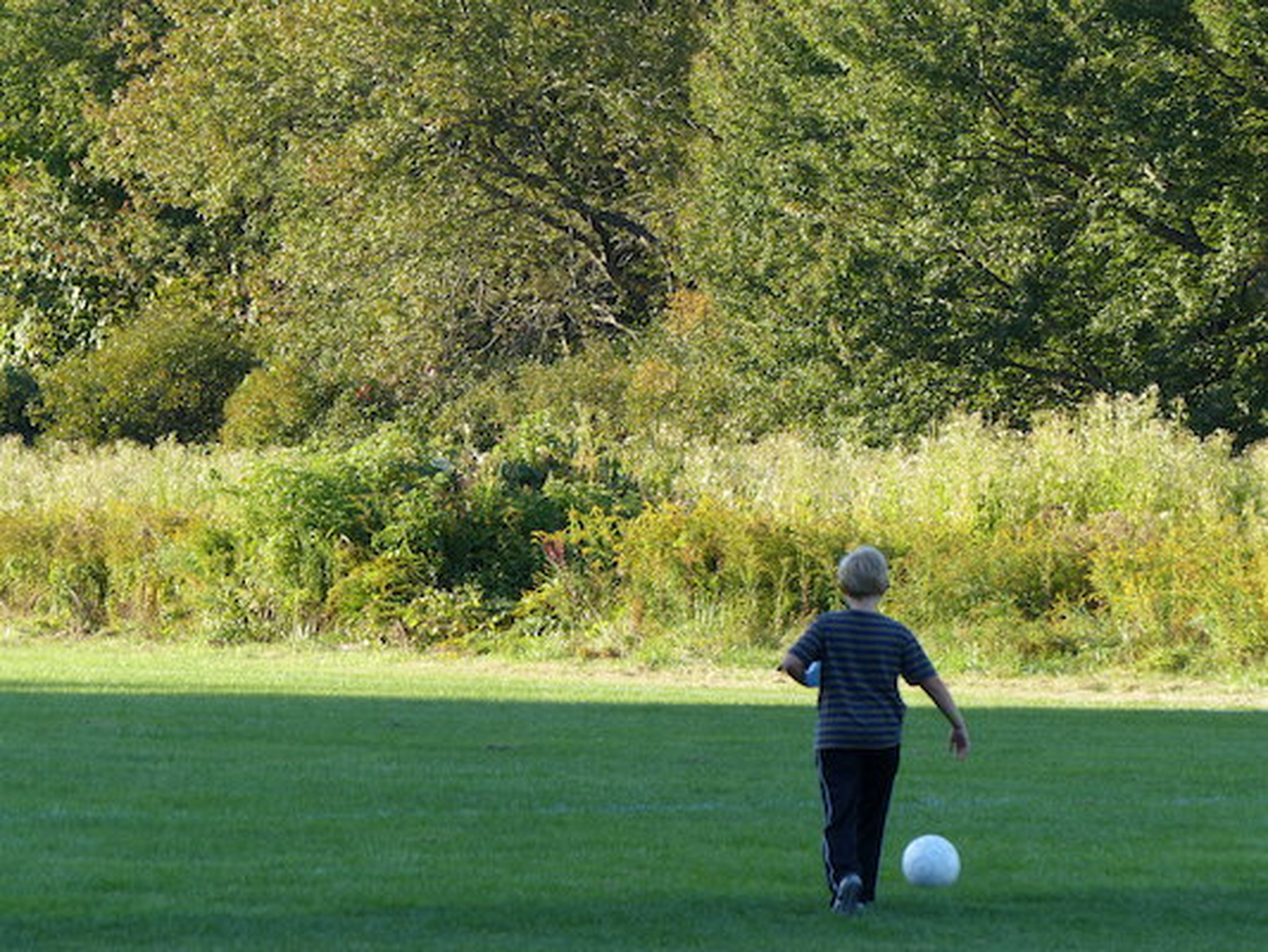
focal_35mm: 359
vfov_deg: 4.1
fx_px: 13153
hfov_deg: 5.5
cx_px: 634
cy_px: 476
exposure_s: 1/160
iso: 100
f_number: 4
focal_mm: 64.6
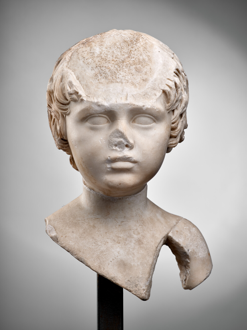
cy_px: 165
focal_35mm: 63
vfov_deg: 30.7
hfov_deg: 23.3
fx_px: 599
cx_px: 124
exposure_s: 1/125
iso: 100
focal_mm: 80
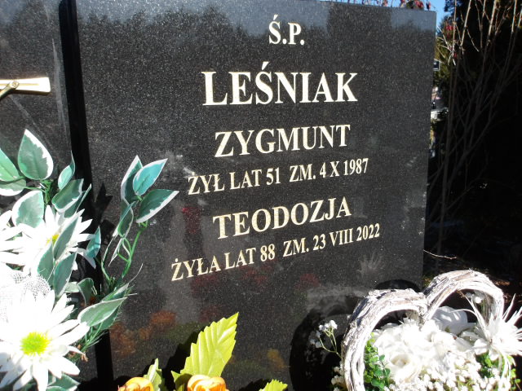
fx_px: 407
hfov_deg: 65.3
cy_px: 196
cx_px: 261
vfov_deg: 51.4
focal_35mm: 27
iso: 100
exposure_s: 1/819
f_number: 3
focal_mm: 4.9
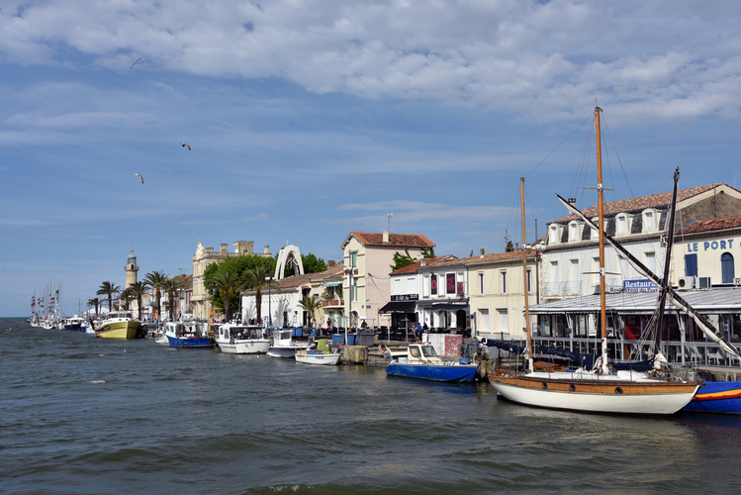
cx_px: 370
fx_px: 741
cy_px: 248
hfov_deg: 53.1
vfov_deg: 36.9
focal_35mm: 36
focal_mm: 36
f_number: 11
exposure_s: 1/250
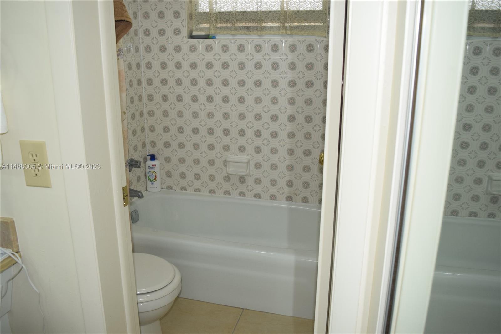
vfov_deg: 43.6
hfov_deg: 61.9
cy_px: 167
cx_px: 250
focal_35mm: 30
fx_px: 417
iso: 800
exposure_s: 1/100
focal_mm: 20
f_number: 5
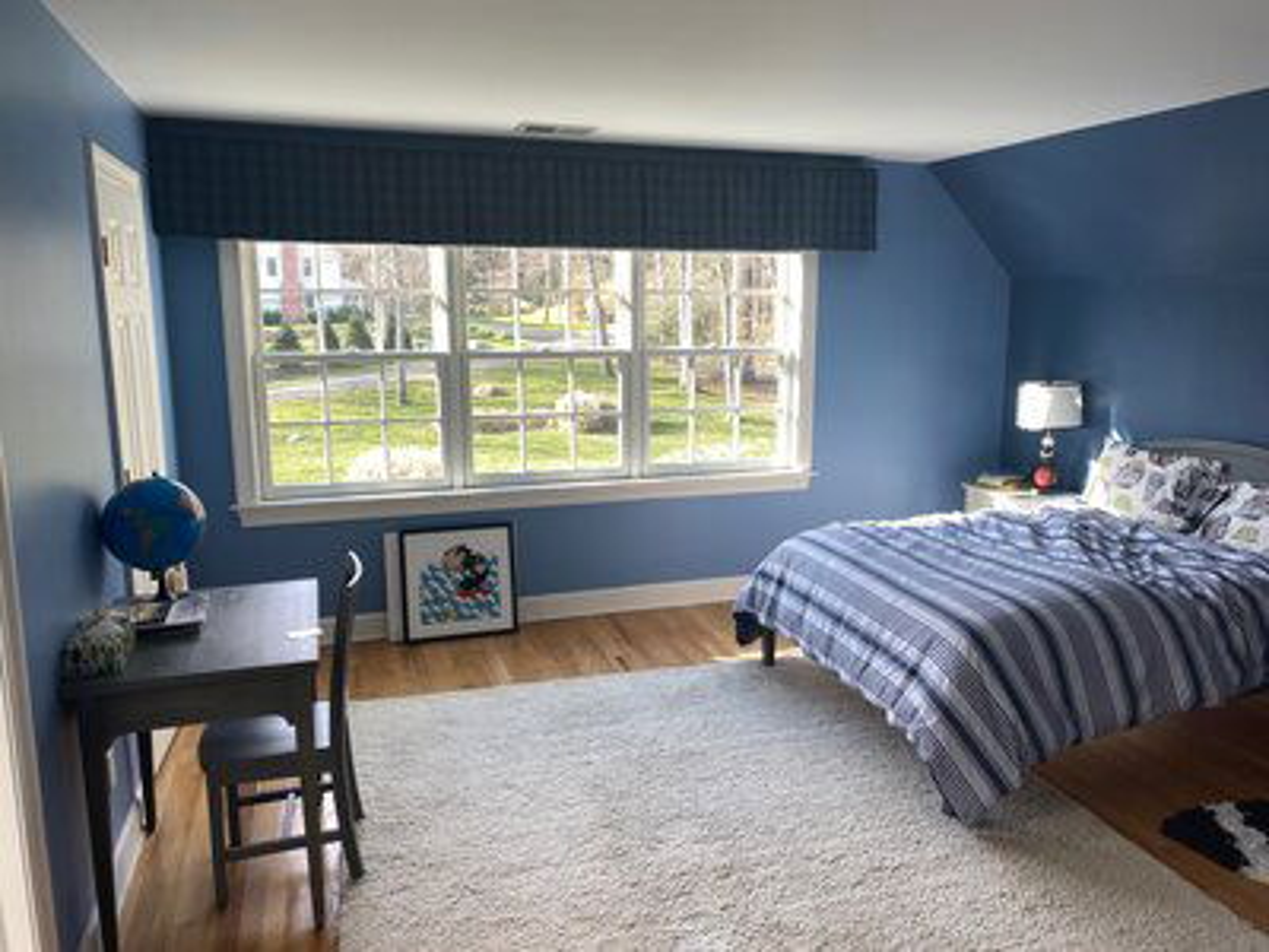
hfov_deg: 67.3
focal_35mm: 26
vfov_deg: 53.1
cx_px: 634
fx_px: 953
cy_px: 476
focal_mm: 4.25
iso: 32
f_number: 1.8
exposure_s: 1/120
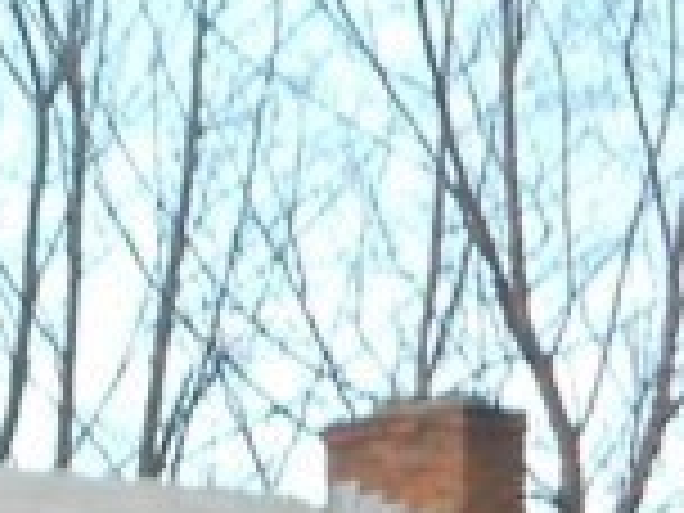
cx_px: -1112
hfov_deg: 5.7
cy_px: 1120
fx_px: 6521
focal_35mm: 330
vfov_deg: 4.4
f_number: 4.5
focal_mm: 8.8
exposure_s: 1/100
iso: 80
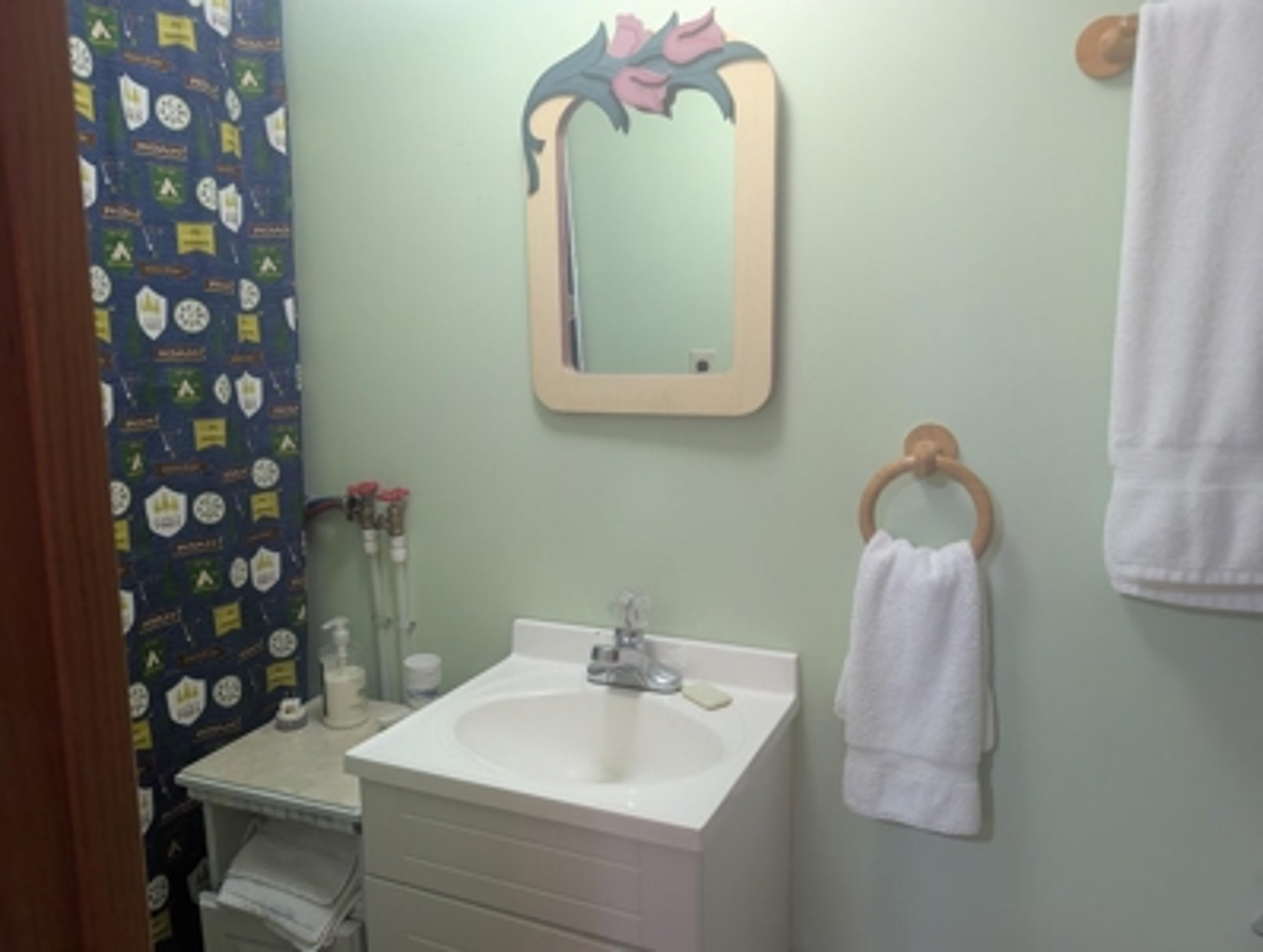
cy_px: 476
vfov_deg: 57.0
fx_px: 877
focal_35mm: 24
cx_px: 632
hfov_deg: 71.5
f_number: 1.68
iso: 463
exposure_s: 1/120
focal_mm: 6.9
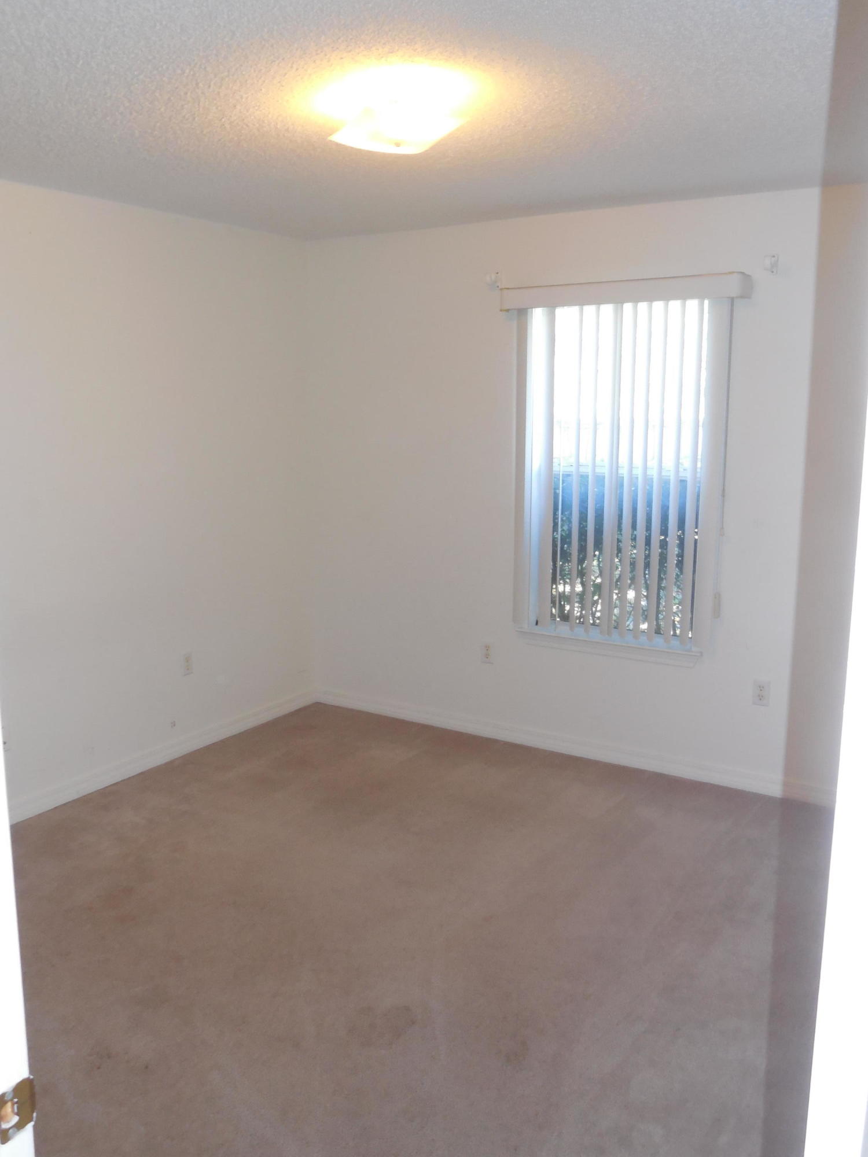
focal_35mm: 30
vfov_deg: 60.0
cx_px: 434
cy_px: 578
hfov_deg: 46.8
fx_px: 1003
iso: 360
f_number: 3.8
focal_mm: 5.3
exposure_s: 1/25
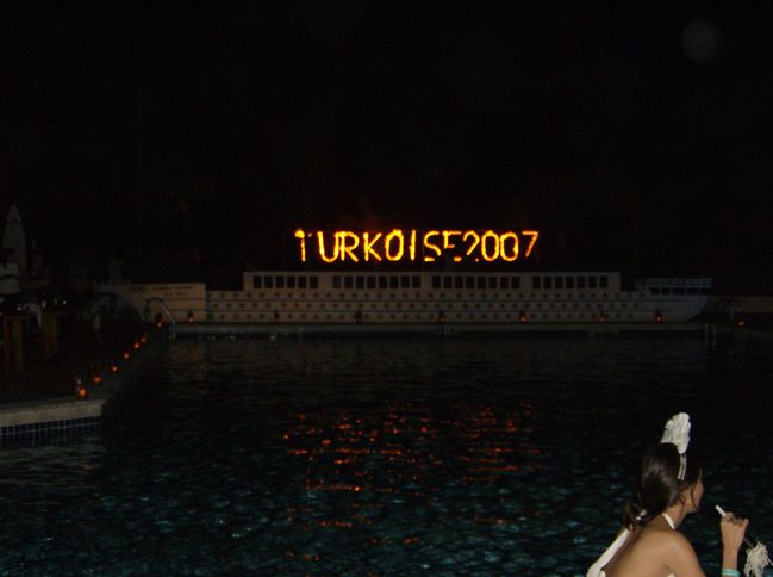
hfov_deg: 34.4
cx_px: 386
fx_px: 1248
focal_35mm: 56
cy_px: 288
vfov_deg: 26.0
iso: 200
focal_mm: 9.3
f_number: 3.4
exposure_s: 1/82.2
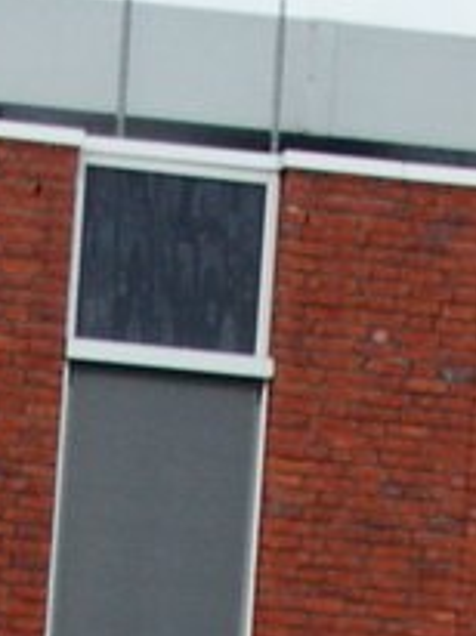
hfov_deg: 3.8
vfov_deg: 4.9
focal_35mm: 393
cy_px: 1754
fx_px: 7216
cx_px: 716
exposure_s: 1/250
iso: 200
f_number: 9
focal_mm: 35
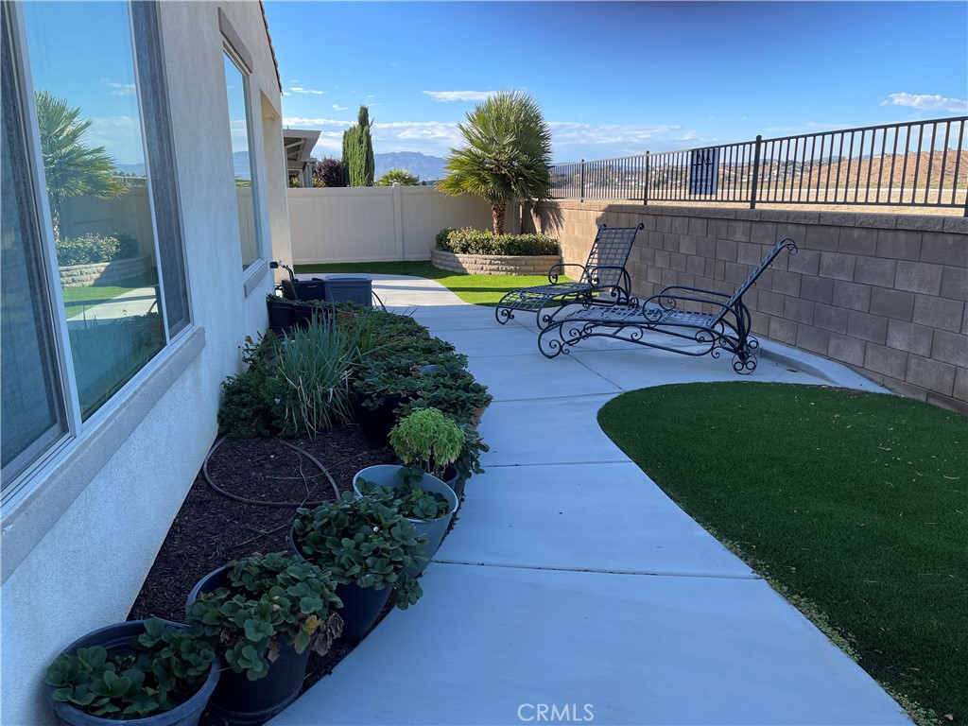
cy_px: 363
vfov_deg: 54.9
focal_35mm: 25
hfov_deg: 69.4
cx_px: 484
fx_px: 699
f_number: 1.6
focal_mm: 5.1
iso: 32
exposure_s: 1/750
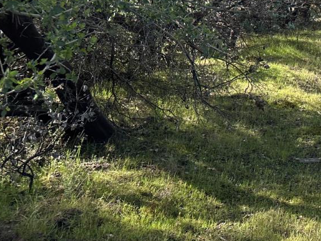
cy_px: -7
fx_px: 593
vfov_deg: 22.0
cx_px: 412
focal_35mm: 64
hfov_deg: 26.0
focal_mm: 6.86
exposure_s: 1/1949
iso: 80
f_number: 1.78
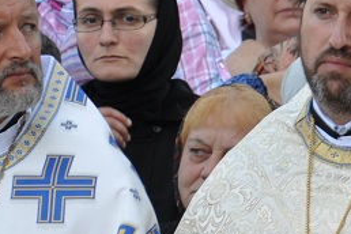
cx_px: 634
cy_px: 349
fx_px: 7120
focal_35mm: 730
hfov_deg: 2.8
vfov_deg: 1.9
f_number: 5.6
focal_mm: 105
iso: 250
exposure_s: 1/125
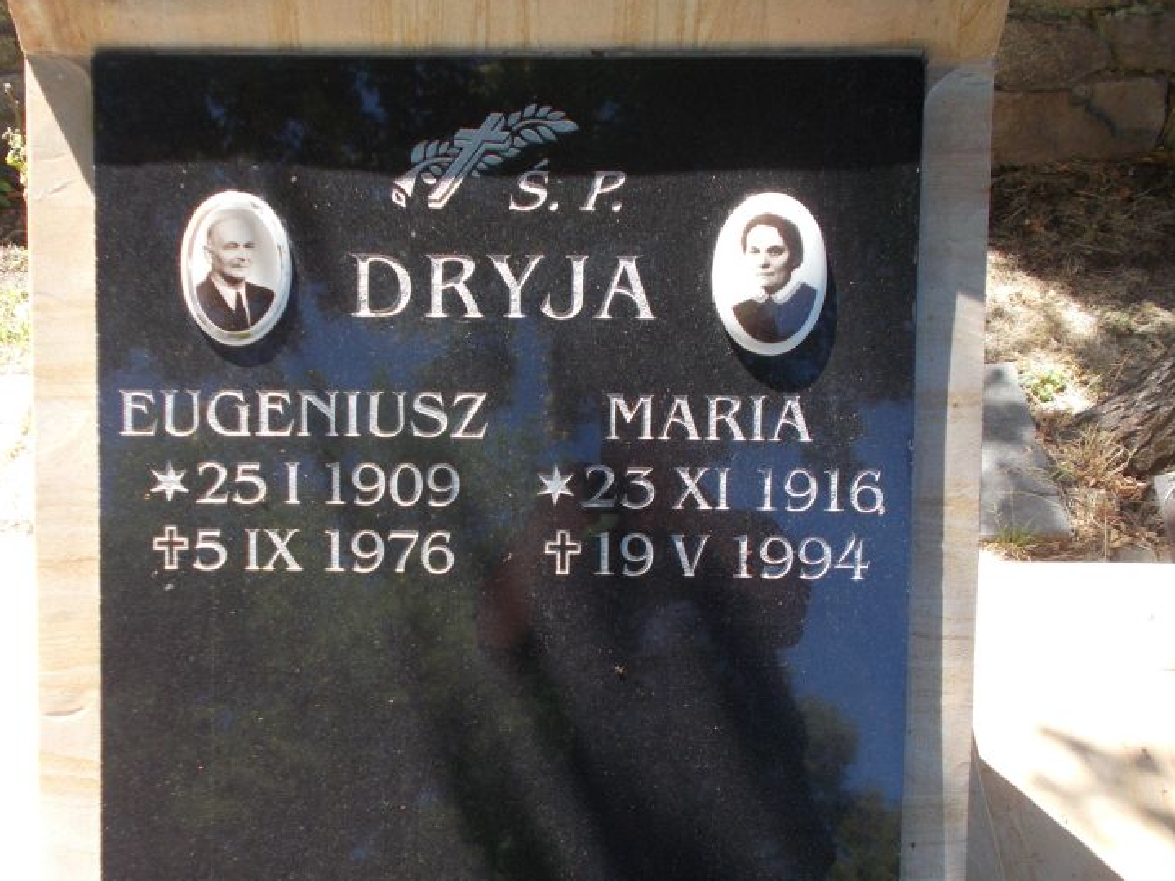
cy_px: 579
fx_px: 1256
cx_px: 563
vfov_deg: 38.3
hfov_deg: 50.1
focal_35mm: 37
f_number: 3.2
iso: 80
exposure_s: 1/160
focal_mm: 4.6
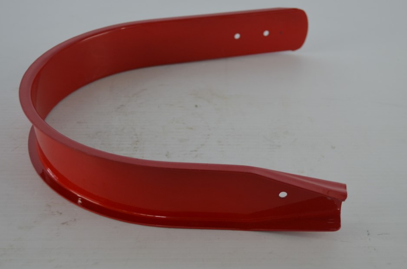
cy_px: 132
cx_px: 217
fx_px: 586
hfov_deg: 38.3
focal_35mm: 52
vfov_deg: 25.9
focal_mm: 28
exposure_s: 1/60
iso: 400
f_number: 4.5
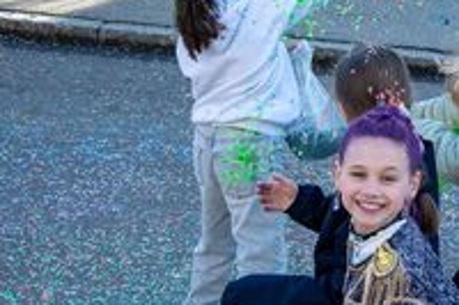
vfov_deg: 8.9
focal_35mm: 154
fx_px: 1962
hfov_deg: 13.0
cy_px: 71
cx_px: 565
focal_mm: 38
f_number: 4.5
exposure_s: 1/800
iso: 800
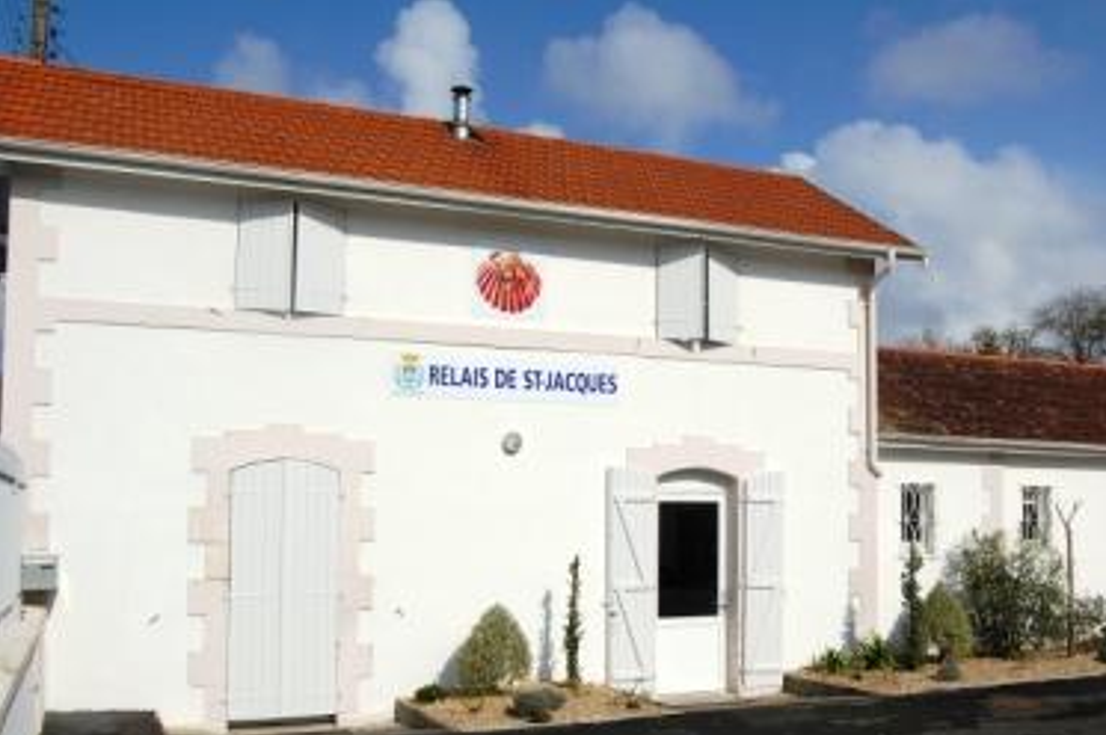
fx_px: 1105
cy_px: 439
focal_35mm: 36
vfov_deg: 36.7
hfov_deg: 52.8
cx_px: 661
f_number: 13
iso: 200
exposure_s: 1/640
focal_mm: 20
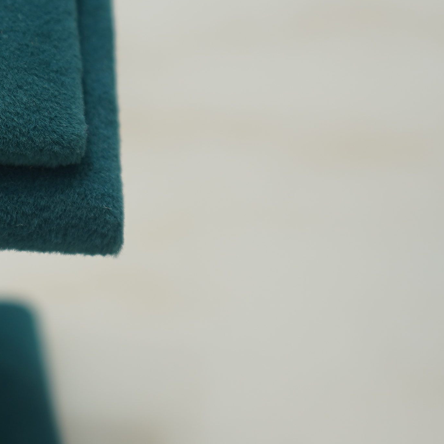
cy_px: 224
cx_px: -244
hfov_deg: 13.3
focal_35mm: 123
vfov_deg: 14.2
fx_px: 1785
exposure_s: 1/80
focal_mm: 33
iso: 100
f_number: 4
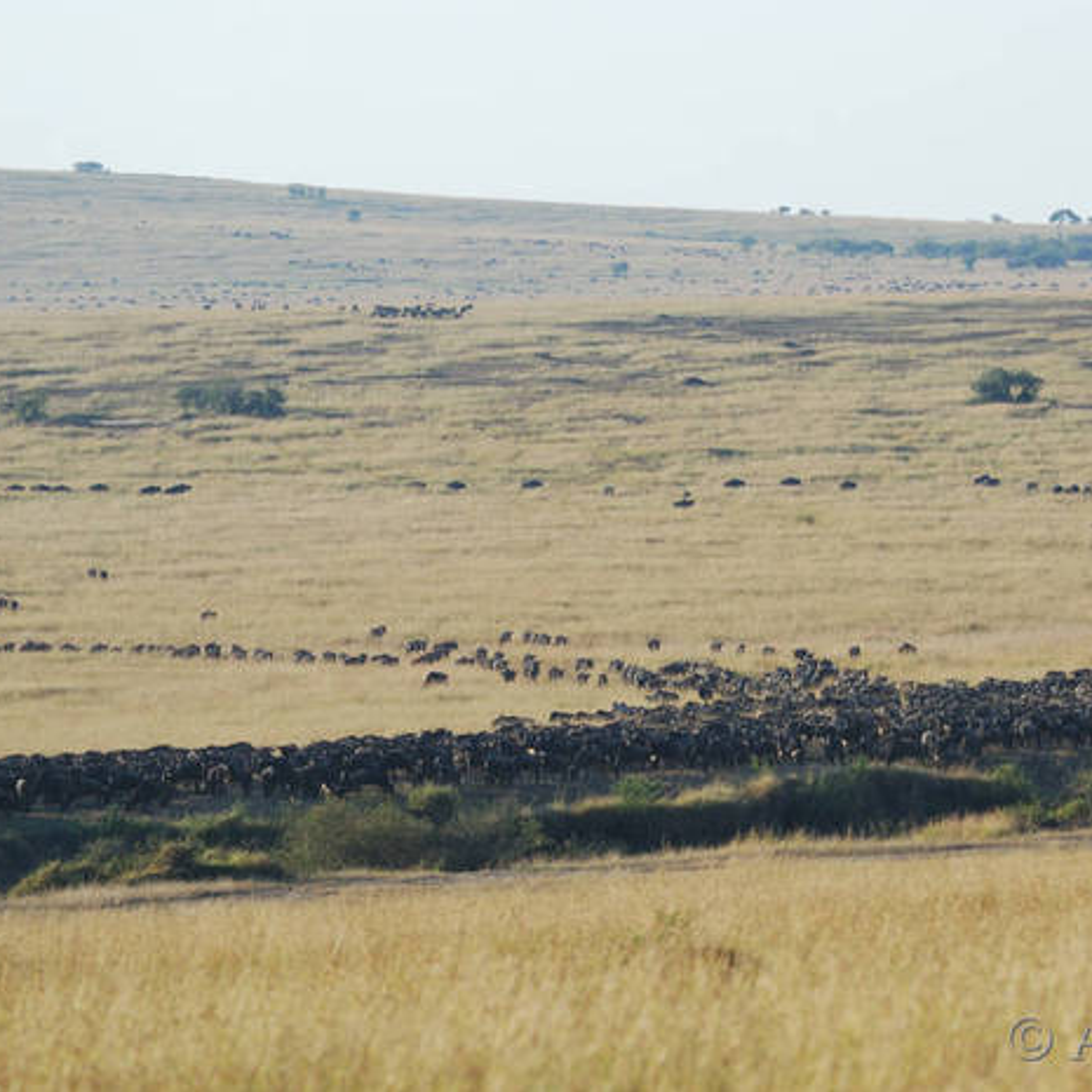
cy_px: 545
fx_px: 13705
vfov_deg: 4.6
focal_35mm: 384
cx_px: 735
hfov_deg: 4.6
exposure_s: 1/400
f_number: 5.3
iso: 180
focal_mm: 200
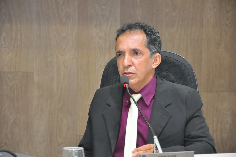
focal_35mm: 158
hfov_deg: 13.1
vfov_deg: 8.7
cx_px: 118
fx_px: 1031
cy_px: 78
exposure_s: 1/60
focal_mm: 105
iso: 2000
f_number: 5.6
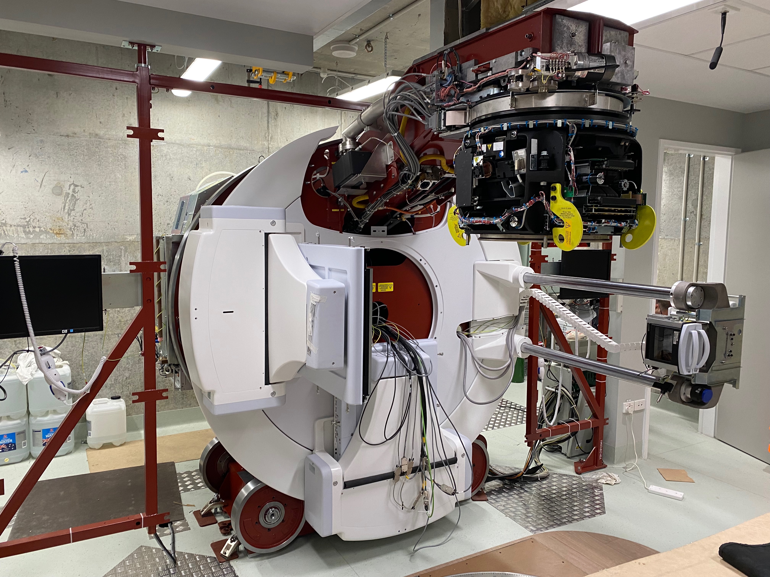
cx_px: 385
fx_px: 578
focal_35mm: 26
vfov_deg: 53.1
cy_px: 288
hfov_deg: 67.3
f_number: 1.8
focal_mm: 4.25
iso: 100
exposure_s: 1/83
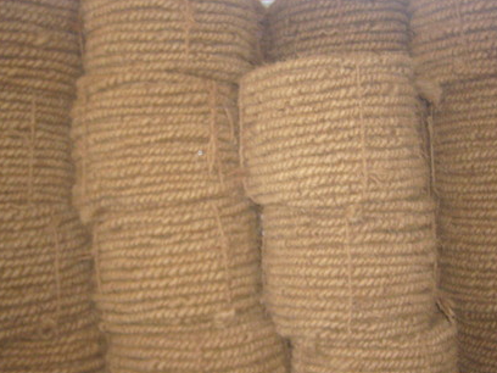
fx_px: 704
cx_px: 269
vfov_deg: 29.6
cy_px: 210
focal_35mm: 49
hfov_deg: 38.9
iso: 320
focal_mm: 5.8
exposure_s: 1/60
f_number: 2.8
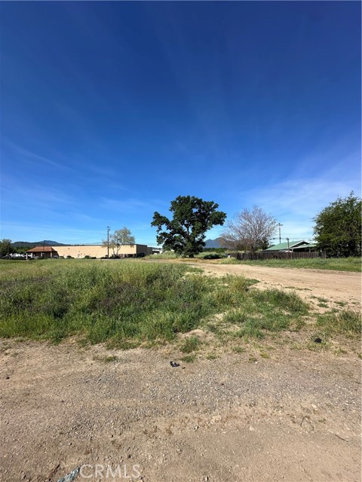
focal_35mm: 14
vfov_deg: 102.1
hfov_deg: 85.7
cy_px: 241
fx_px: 195
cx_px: 181
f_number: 2.2
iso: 50
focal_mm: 2.22
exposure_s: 1/1949
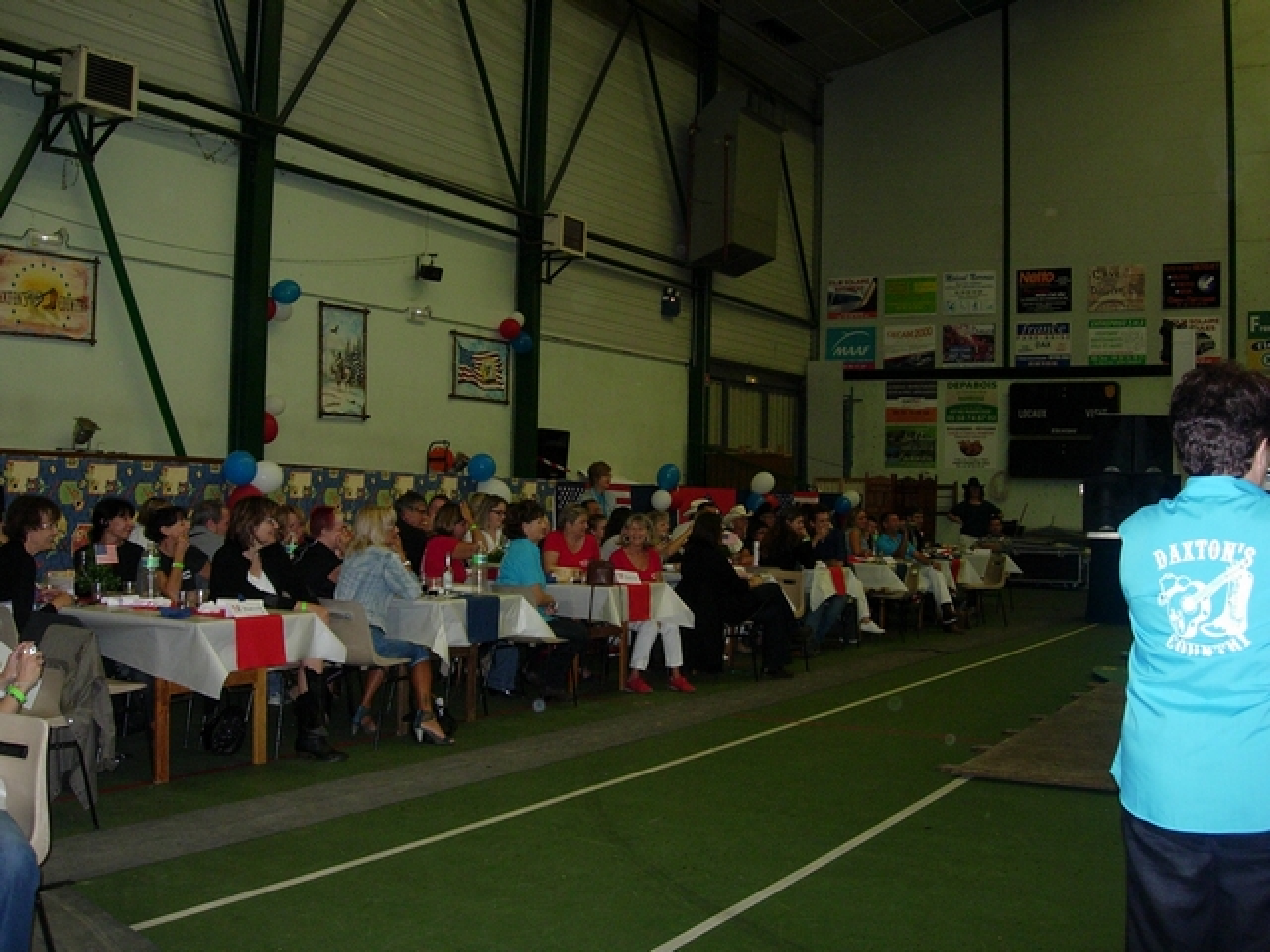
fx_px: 1394
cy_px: 476
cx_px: 635
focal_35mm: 38
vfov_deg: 37.7
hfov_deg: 49.0
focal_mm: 7.8
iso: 200
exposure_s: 1/161
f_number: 2.8
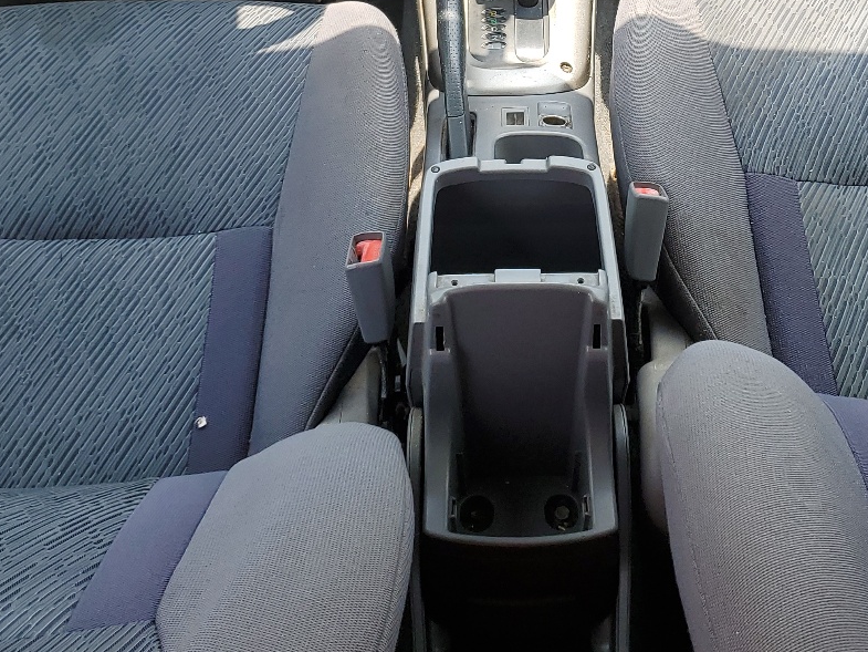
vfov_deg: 26.1
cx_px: 536
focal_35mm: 53
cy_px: -3
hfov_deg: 36.0
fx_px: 1329
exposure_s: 1/588
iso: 50
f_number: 1.5
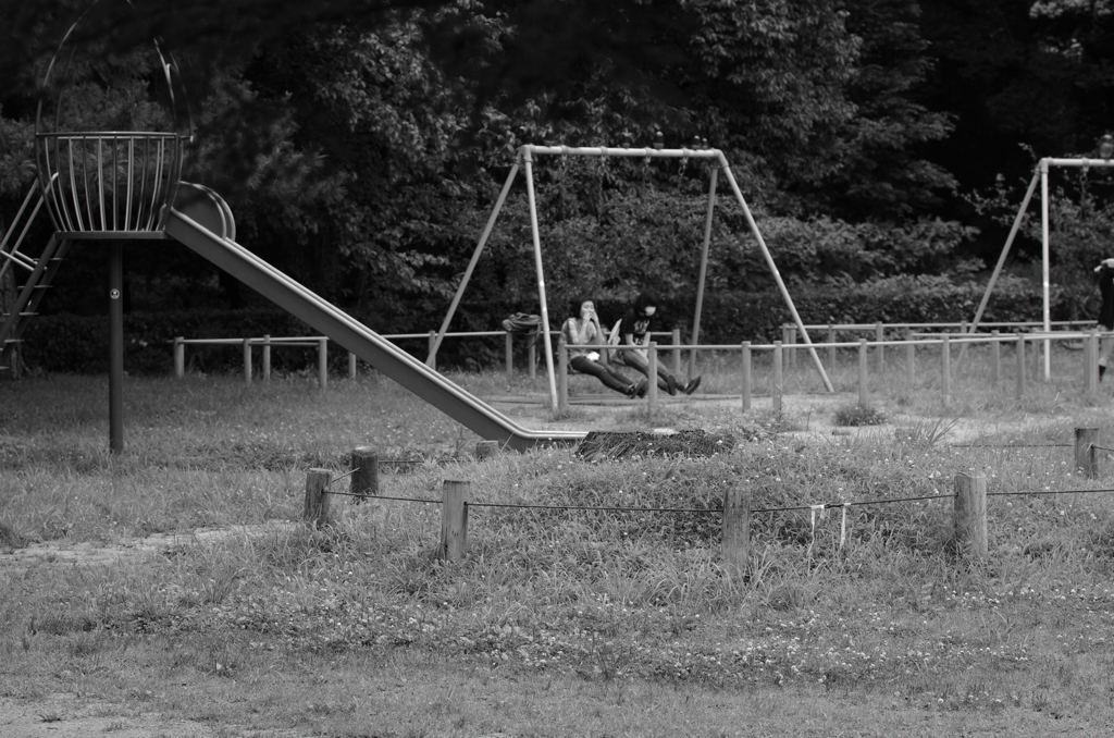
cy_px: 369
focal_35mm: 105
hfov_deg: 19.5
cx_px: 557
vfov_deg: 13.0
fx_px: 3242
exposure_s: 1/400
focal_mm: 70
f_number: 4
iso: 100
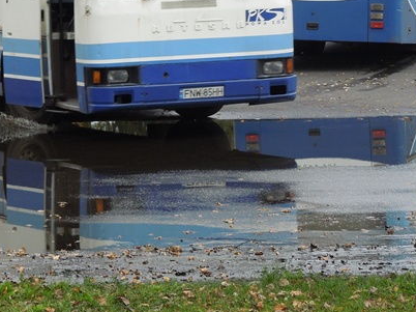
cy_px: 65
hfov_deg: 9.3
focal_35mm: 211
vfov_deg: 7.0
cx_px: 30
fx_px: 2534
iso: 160
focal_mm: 19.1
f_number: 4.7
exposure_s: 1/200
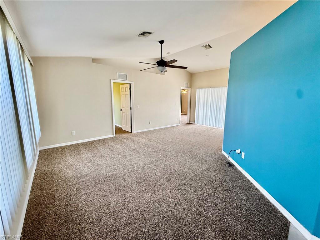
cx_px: 160
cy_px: 120
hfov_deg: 102.1
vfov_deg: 85.7
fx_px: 129
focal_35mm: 14
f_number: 2.2
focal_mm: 2.22
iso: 160
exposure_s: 1/120
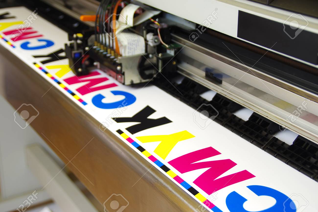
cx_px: 159
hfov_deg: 33.4
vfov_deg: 22.6
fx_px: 529
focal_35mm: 60
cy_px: 106
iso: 100
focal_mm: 40
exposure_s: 1/4
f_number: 6.3
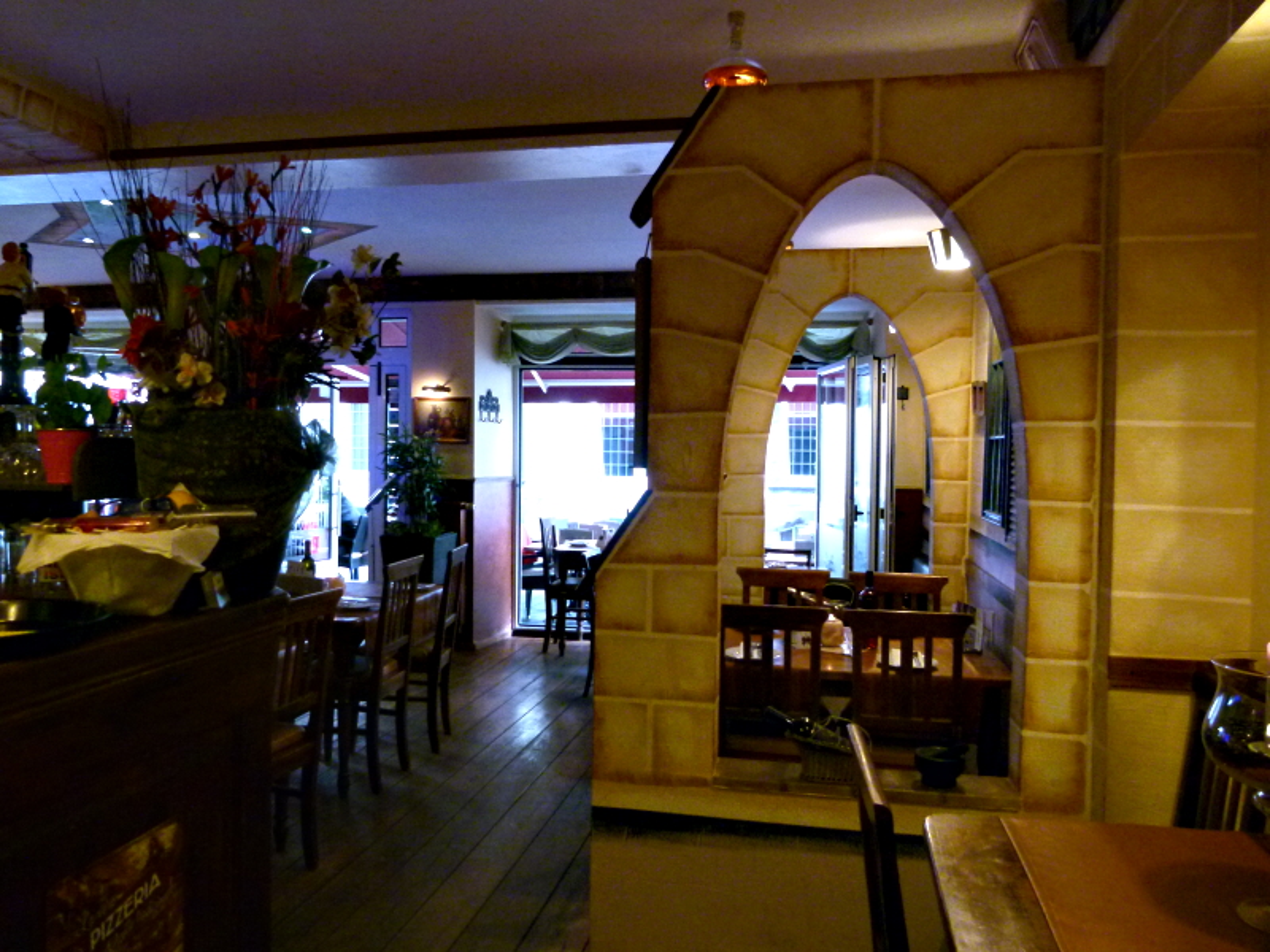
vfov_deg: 54.9
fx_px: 917
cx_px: 635
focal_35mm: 25
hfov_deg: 69.4
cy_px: 476
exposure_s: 1/25
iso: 400
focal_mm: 4.5
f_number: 2.8
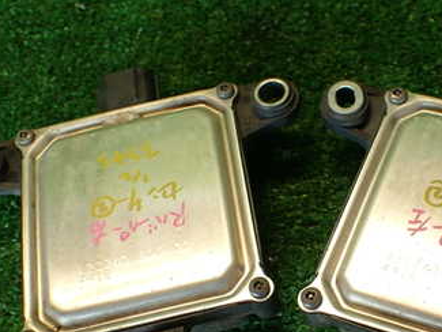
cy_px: 250
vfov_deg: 24.5
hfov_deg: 32.1
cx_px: 330
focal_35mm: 59
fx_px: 754
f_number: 2.4
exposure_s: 1/60
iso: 160
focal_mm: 5.79
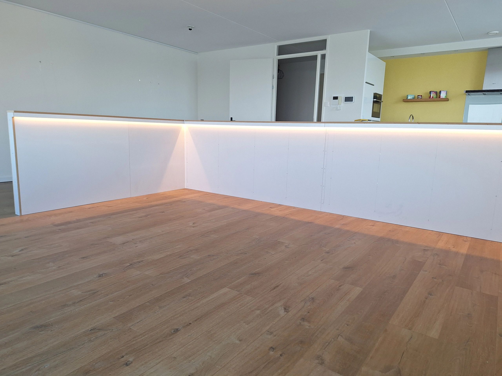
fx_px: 334
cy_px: 188
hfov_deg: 73.9
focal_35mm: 23
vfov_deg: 58.9
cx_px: 251
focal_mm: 5.54
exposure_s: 1/120
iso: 50
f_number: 1.8
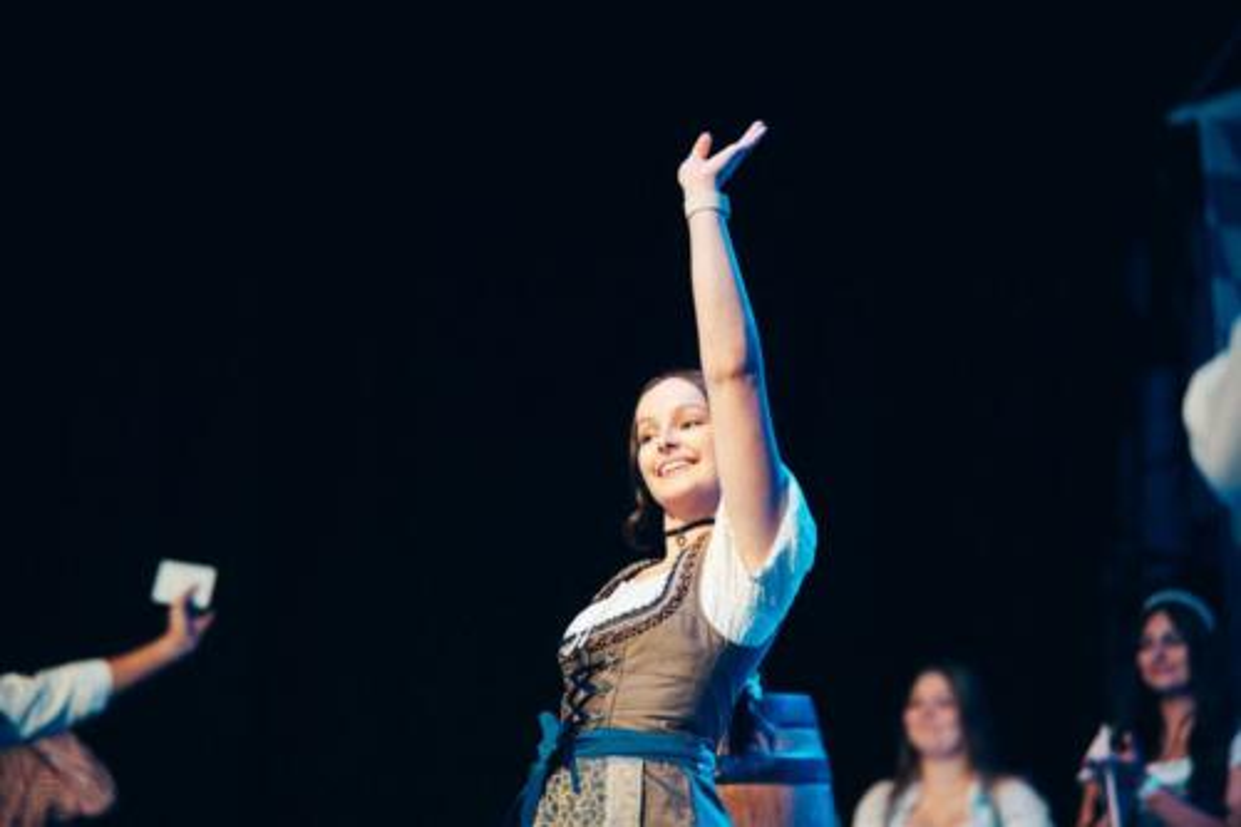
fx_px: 2929
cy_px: 414
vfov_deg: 16.1
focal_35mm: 85
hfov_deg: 23.9
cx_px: 620
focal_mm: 85
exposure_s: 1/250
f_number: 1.8
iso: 1250
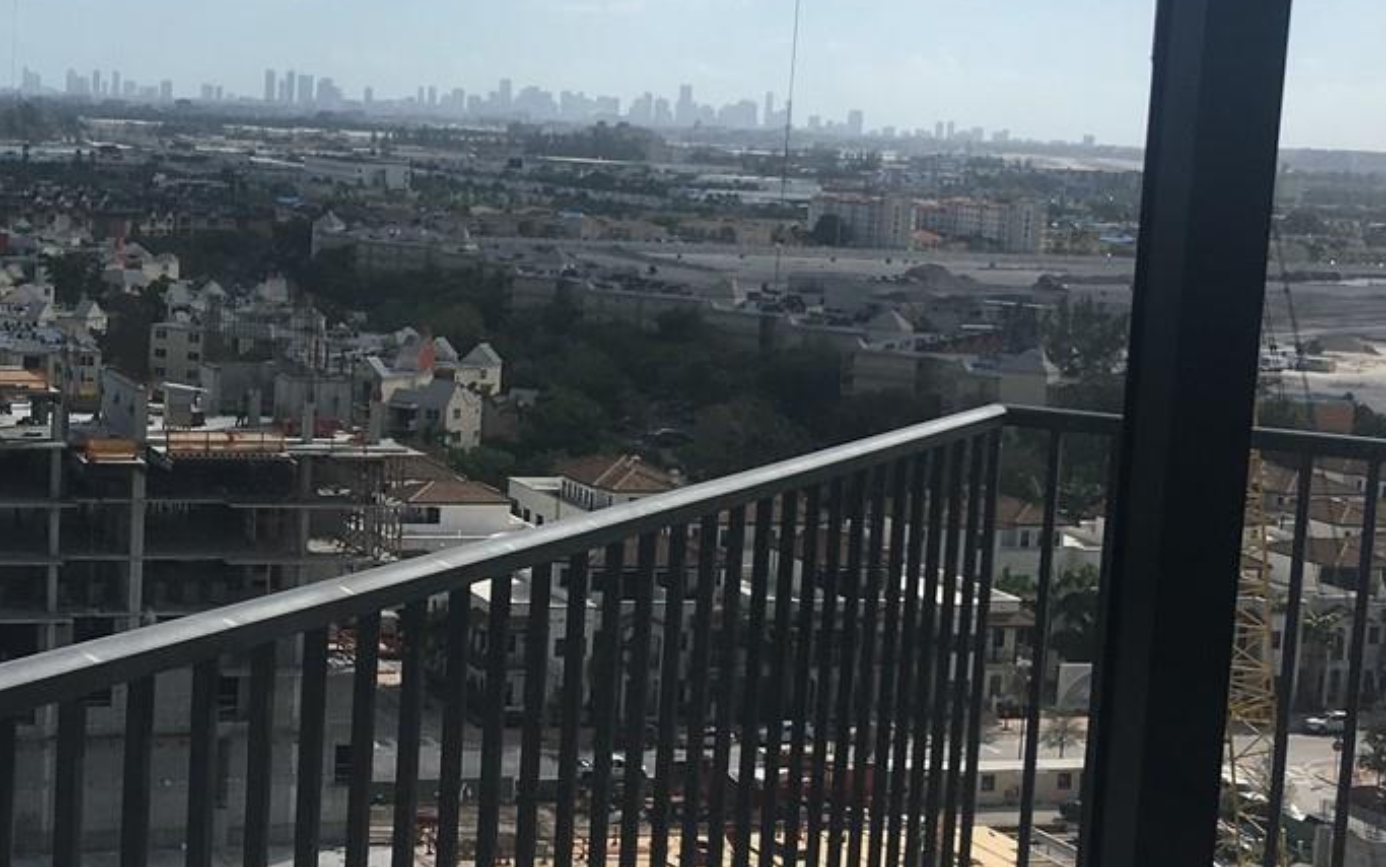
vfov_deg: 18.1
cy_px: 514
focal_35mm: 72
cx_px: 418
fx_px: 2720
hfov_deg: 28.3
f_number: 2.2
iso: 25
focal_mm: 4.15
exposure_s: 1/1350
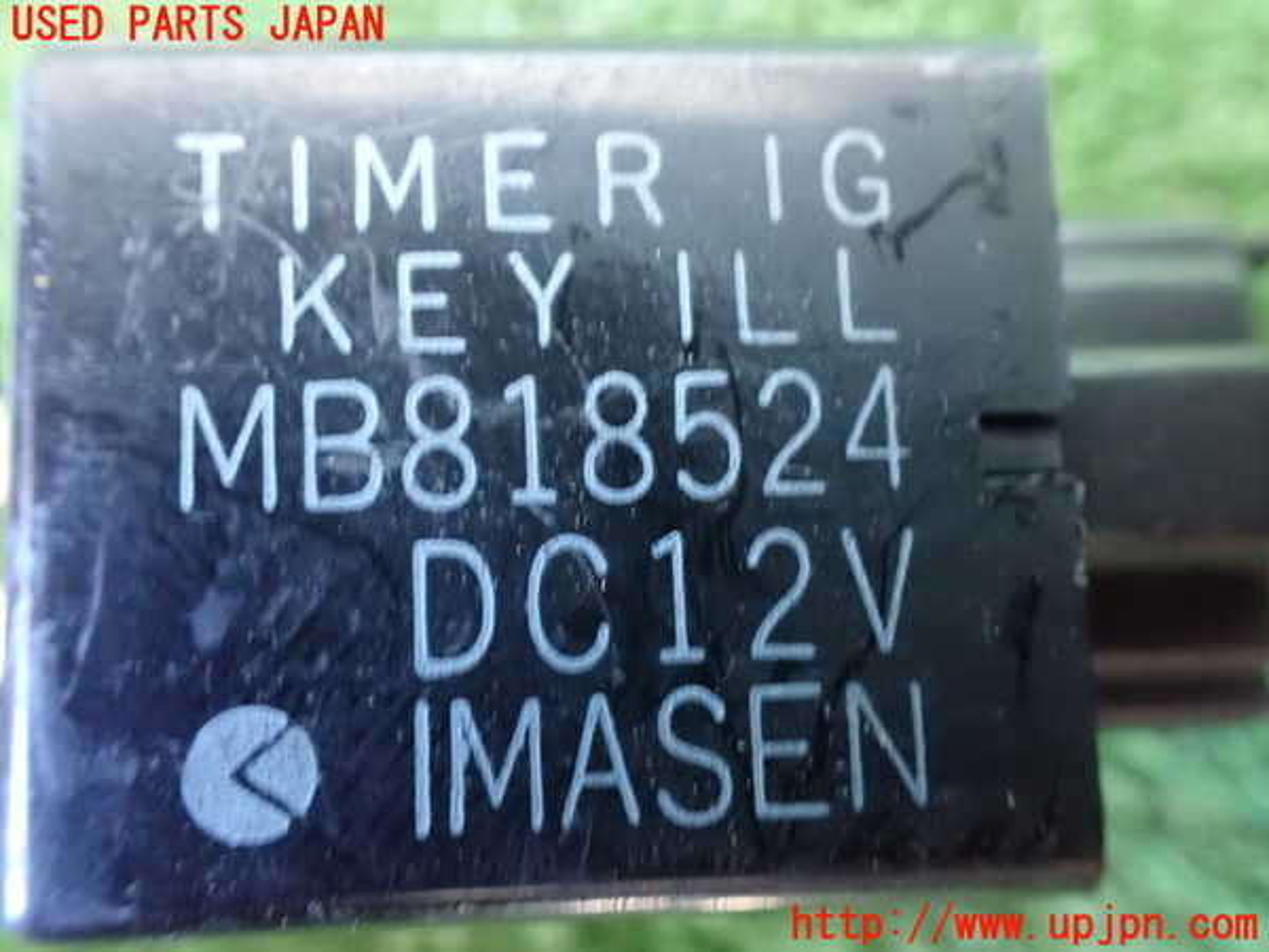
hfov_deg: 60.0
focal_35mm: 30
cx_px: 634
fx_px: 1100
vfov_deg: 46.8
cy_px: 476
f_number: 2.3
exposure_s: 1/15
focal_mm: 5.4
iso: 1600
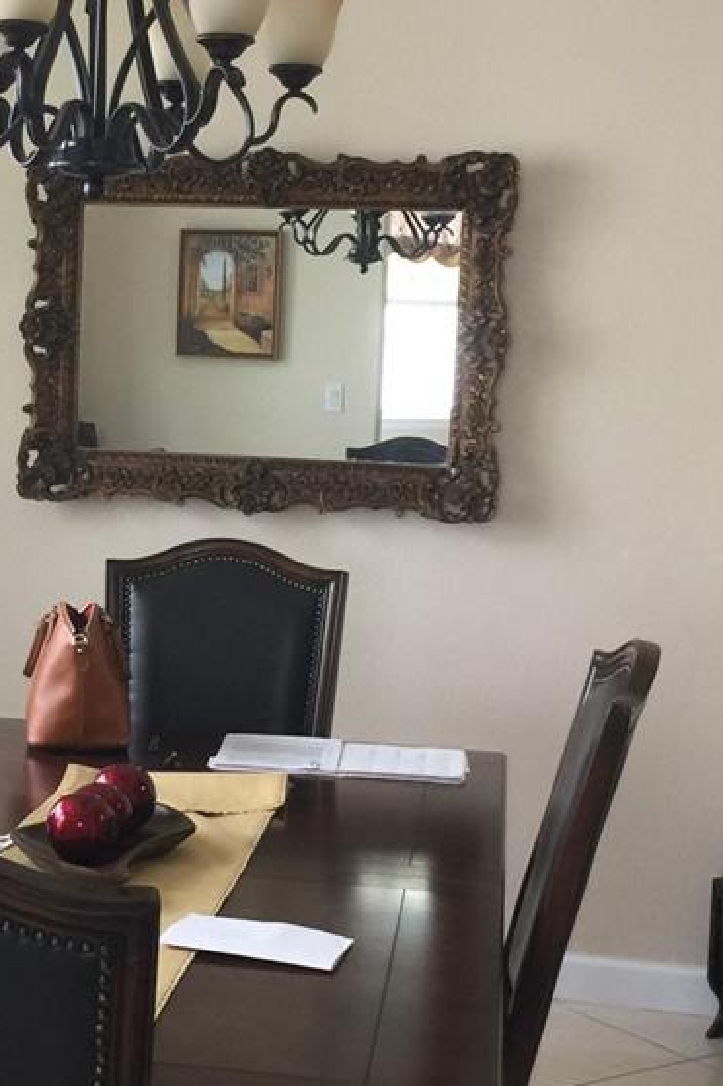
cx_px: 90
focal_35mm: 65
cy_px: 577
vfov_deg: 31.0
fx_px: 1959
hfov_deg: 20.5
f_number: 2.2
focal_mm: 4.15
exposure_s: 1/15
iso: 50
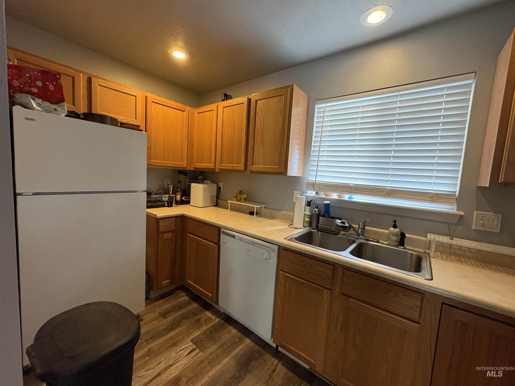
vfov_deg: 85.7
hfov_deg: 102.1
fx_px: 208
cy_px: 193
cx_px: 258
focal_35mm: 14
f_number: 2.2
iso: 500
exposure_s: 1/60
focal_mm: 2.22
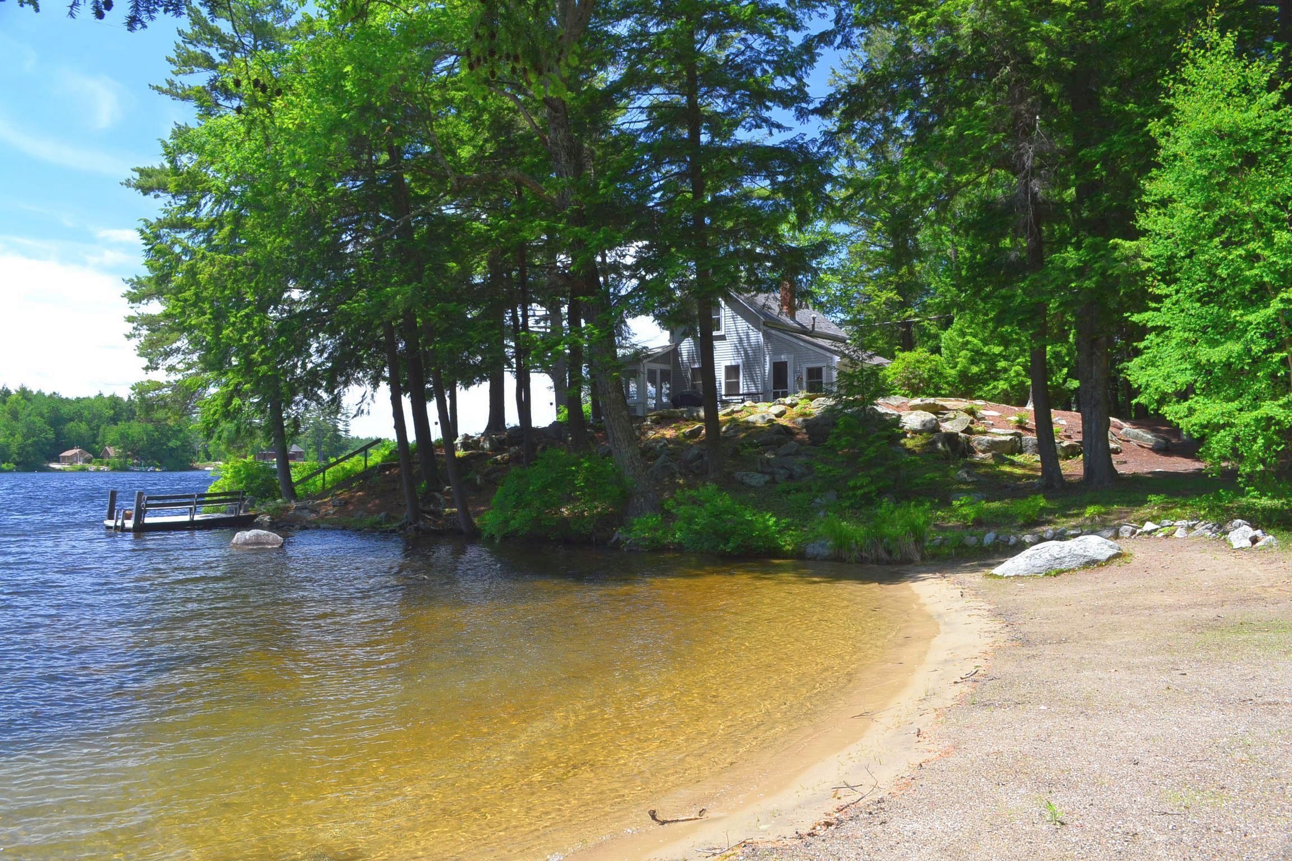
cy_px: 430
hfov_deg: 67.4
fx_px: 969
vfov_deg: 47.9
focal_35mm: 27
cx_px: 646
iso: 400
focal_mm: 18
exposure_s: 1/100
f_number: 9
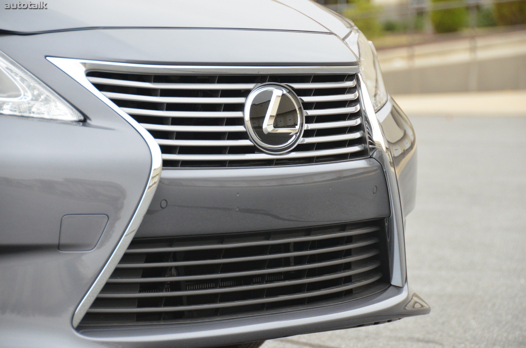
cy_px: 174
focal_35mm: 158
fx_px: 2297
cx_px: 263
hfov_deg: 13.1
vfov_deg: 8.7
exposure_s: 1/500
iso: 1600
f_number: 5.3
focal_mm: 105
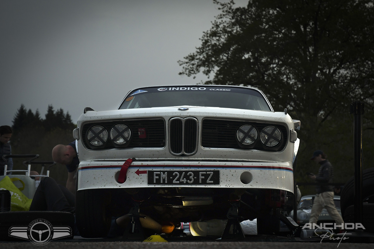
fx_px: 810
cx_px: 187
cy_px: 124
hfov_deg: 26.0
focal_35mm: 78
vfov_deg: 17.5
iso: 500
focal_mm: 52
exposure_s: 1/60
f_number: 3.8
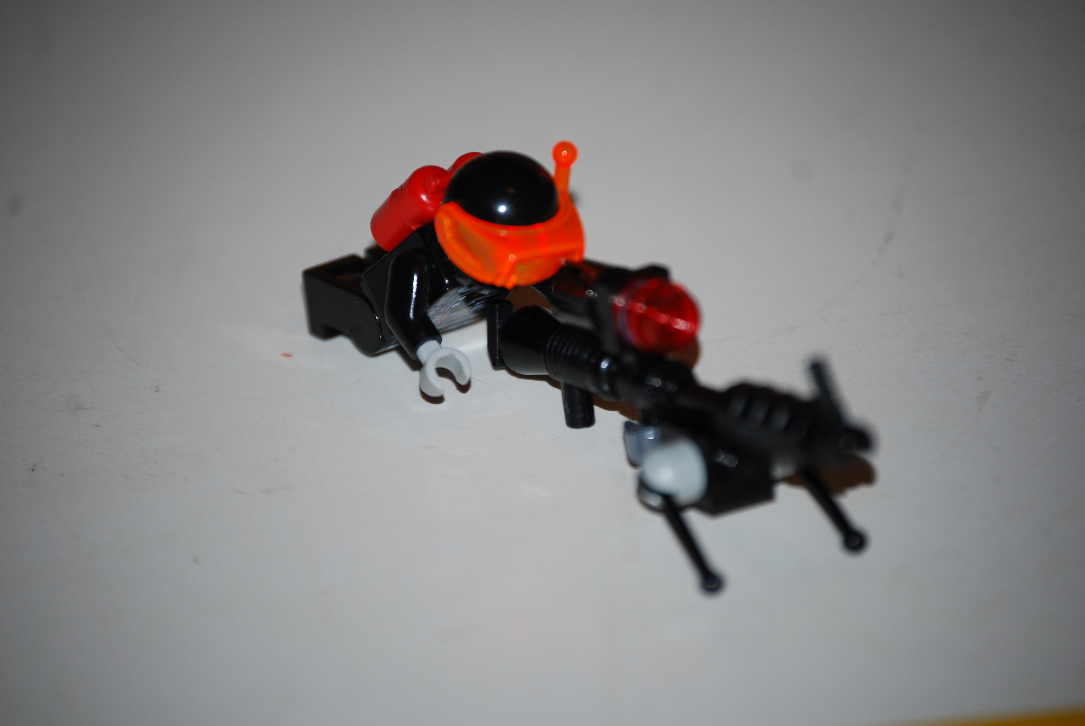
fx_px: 5884
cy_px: 363
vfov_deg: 7.1
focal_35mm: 195
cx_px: 542
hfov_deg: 10.5
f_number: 5
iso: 200
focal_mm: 130
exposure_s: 1/60
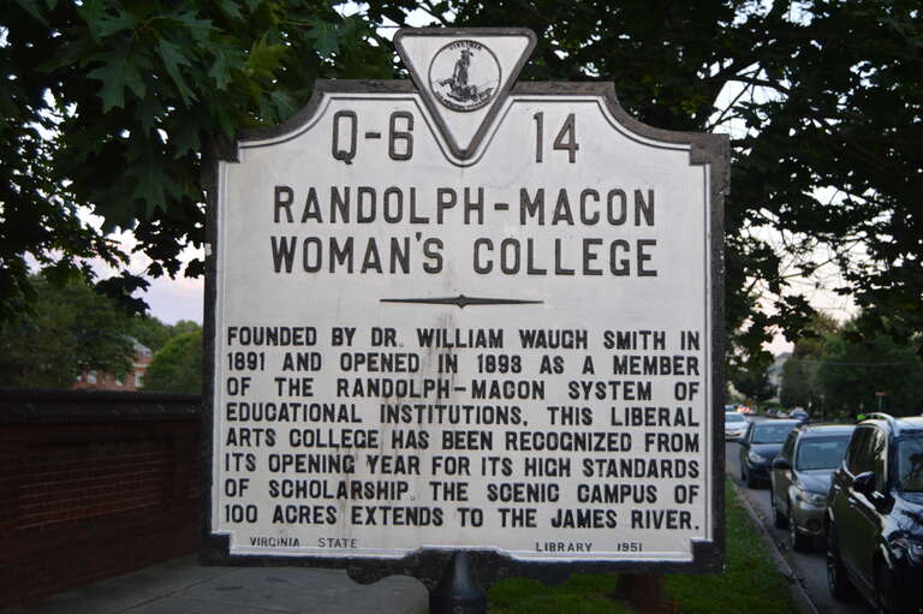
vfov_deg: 34.2
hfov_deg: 49.6
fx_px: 999
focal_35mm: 39
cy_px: 307
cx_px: 462
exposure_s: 1/100
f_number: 5
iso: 400
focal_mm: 26
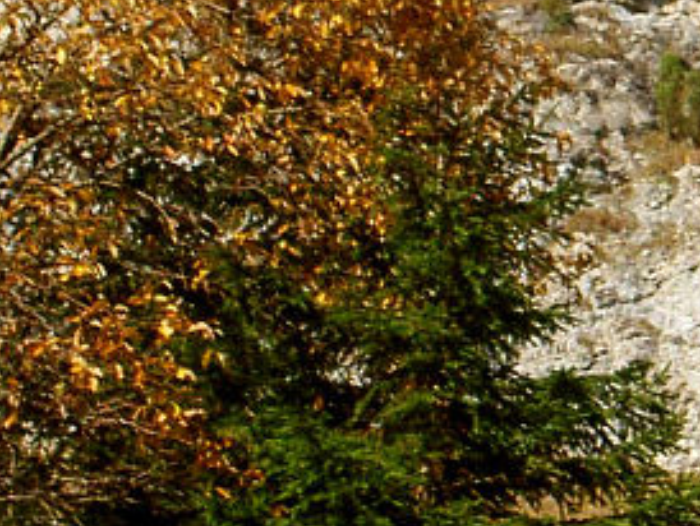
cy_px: -138
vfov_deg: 4.5
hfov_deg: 6.0
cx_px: 876
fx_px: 6639
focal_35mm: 328
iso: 100
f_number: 7.1
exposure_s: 1/250
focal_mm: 12.4
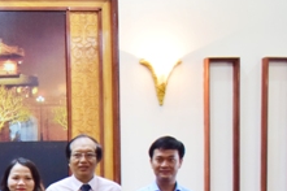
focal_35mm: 87
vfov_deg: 15.2
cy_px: 227
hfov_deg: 20.5
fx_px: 693
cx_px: -126
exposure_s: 1/60
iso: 1000
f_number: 3.5
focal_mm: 20
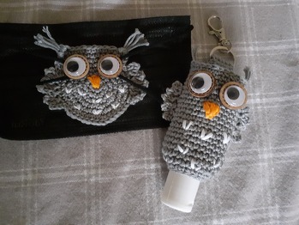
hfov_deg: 65.3
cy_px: 112
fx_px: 233
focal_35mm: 27
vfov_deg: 51.4
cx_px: 150
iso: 1250
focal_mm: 3.6
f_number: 1.9
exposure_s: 1/17
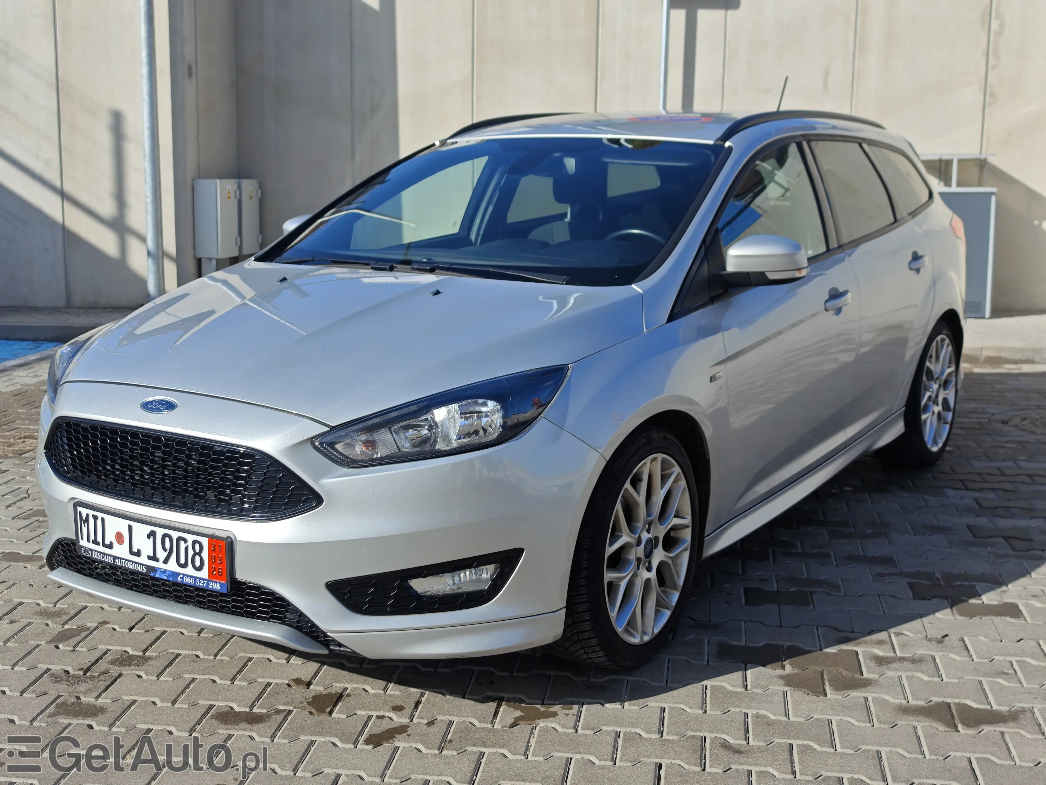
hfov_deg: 45.8
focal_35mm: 41
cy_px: 392
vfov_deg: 35.1
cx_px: 523
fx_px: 1239
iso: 50
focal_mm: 8.72
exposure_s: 1/1774
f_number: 2
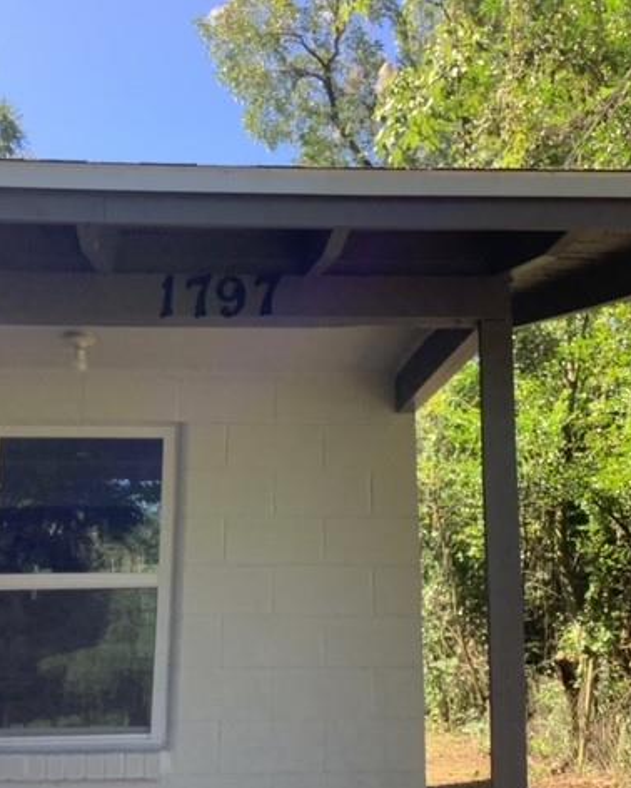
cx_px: 237
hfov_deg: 36.3
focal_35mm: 41
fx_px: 956
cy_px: 399
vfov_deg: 44.8
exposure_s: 1/152
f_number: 2.4
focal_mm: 3.3
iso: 25
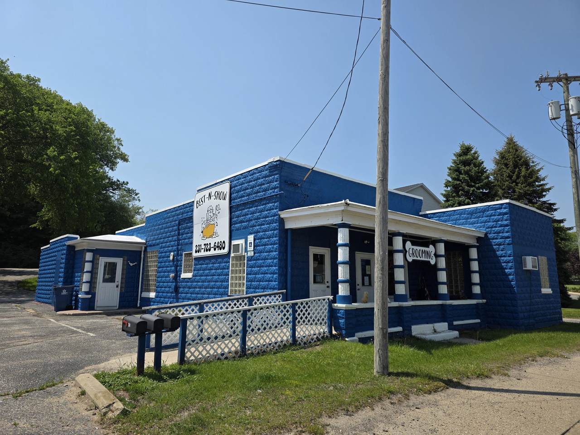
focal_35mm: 23
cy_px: 218
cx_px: 290
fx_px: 385
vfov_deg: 58.9
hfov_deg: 73.9
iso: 80
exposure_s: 1/7626
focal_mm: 6.3
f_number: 1.7
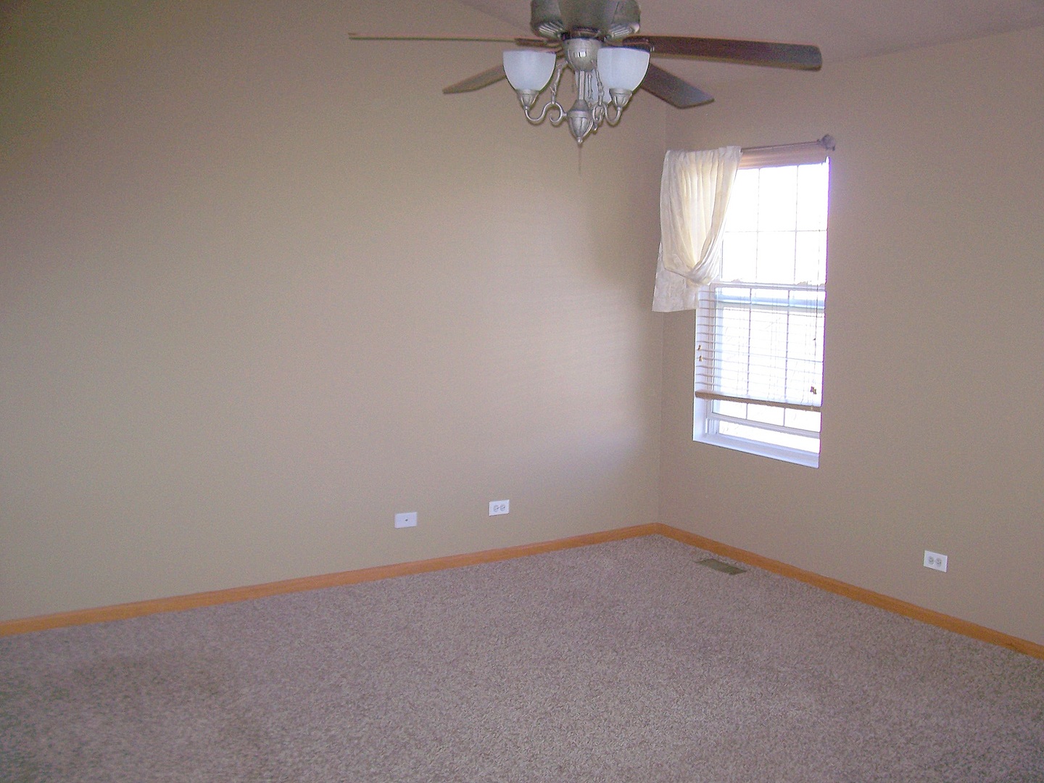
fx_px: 1025
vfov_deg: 41.8
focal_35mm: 34
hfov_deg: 54.0
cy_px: 392
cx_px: 522
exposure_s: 1/45
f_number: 2.7
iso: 80
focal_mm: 5.6
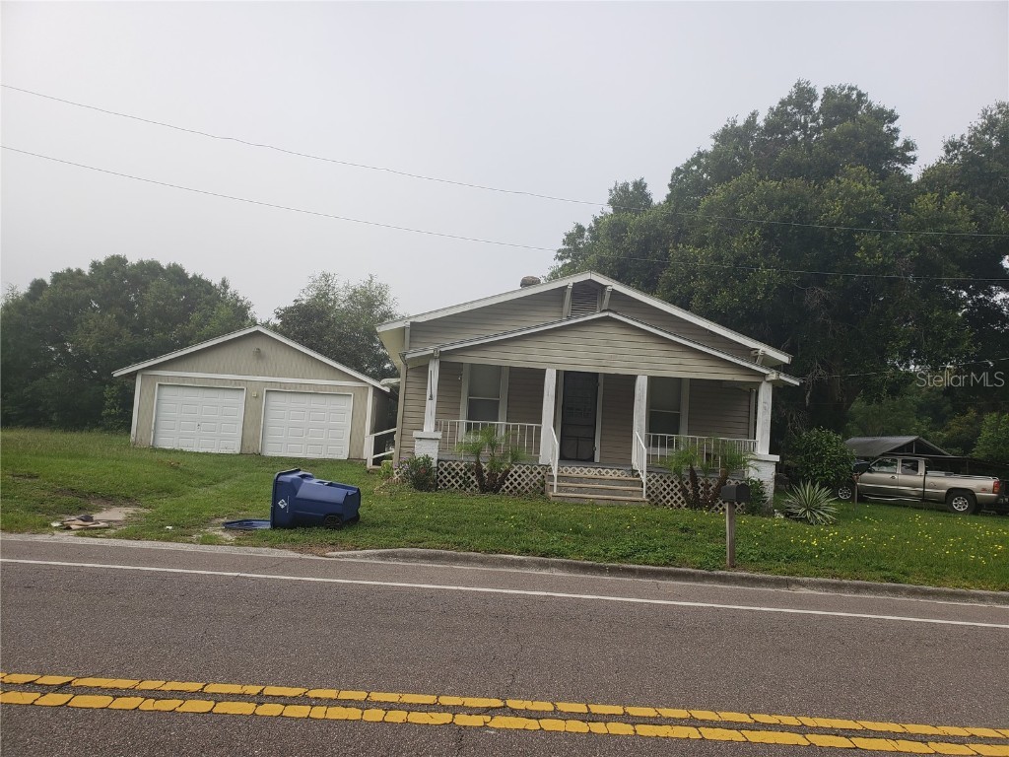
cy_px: 378
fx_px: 758
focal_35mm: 26
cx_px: 504
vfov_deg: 53.1
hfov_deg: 67.3
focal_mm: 4.3
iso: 50
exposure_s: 1/708
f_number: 2.4
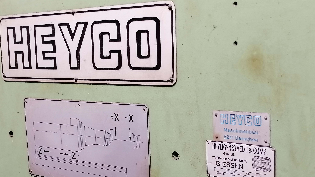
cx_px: 157
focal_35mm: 60
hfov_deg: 34.9
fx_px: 501
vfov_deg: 20.0
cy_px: 115
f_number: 1.8
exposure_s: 1/50
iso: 100
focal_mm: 5.4
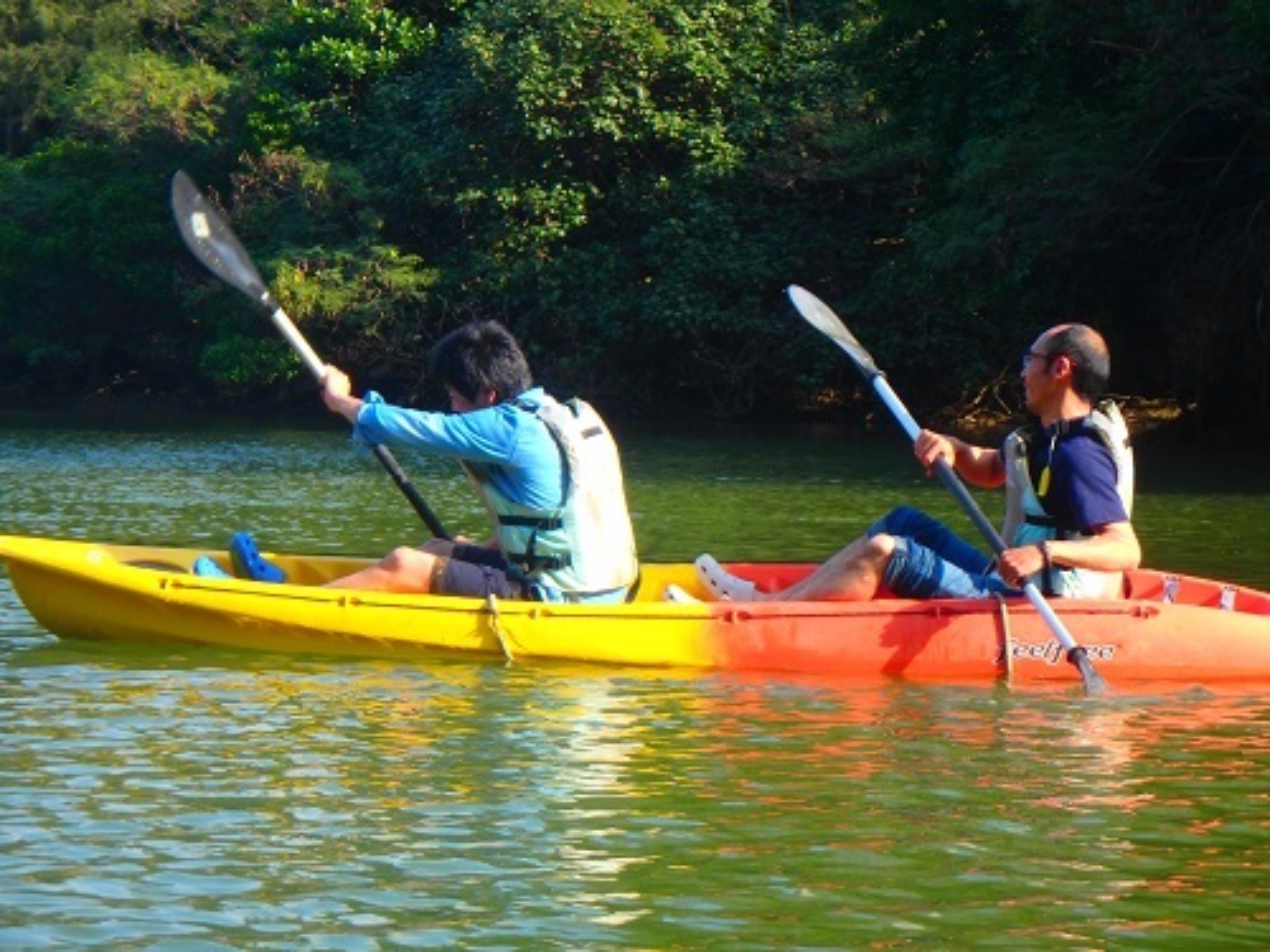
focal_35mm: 105
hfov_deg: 18.7
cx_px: 635
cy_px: 476
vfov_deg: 14.1
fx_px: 3852
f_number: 5.7
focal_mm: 18.7
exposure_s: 1/160
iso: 125
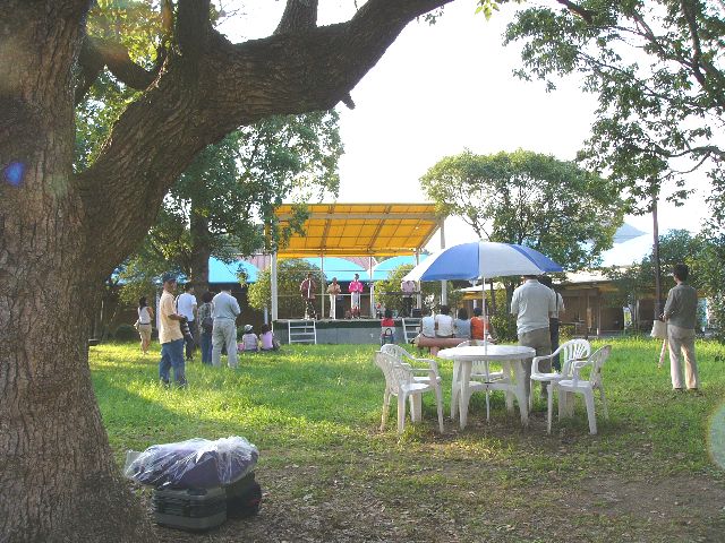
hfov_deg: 51.4
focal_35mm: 36
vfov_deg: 39.7
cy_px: 272
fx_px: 754
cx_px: 362
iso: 50
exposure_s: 1/125
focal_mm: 6
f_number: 3.3
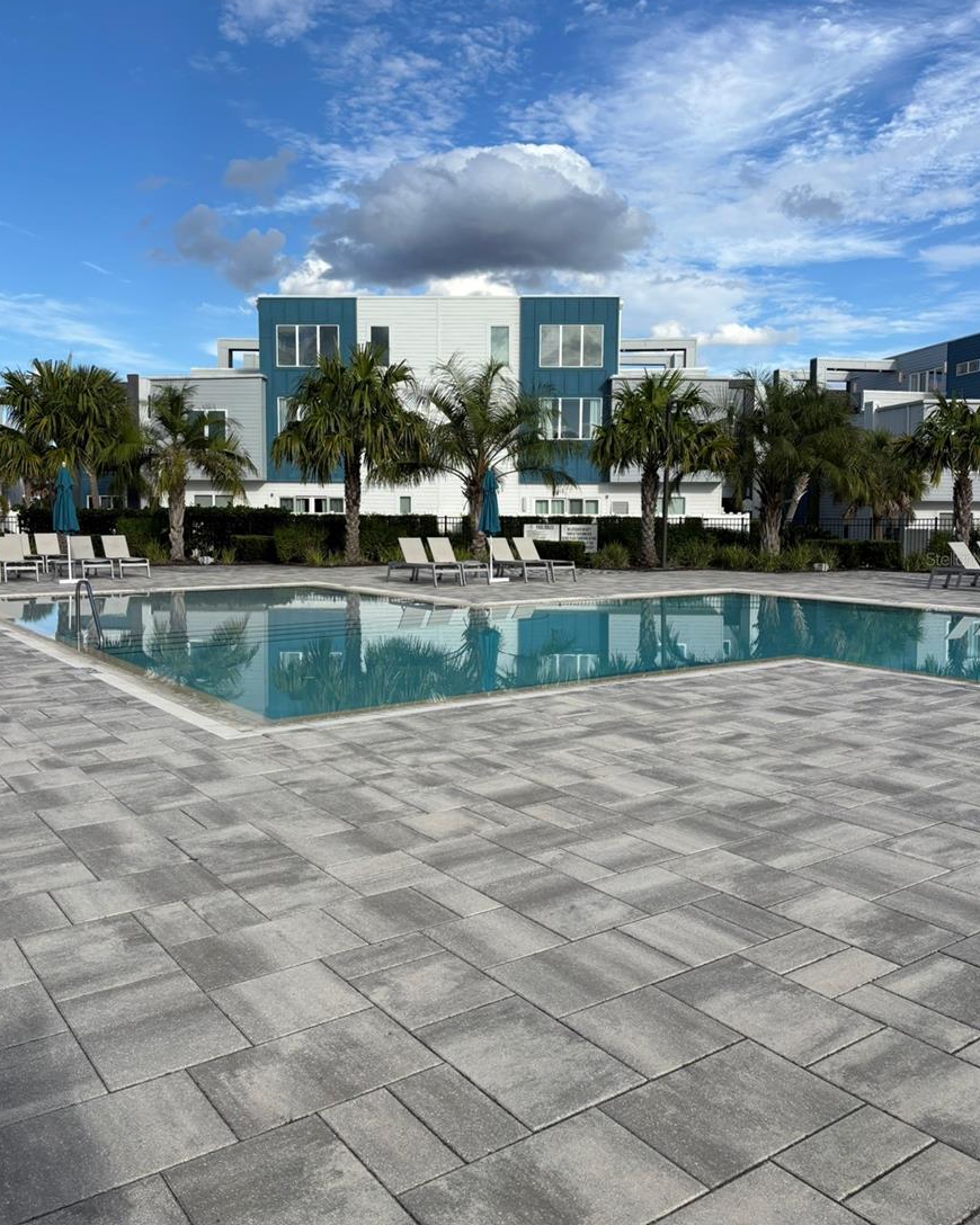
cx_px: 499
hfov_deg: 51.5
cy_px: 558
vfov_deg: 62.1
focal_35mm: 28
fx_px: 1015
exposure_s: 1/3311
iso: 50
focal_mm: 5.96
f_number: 1.6
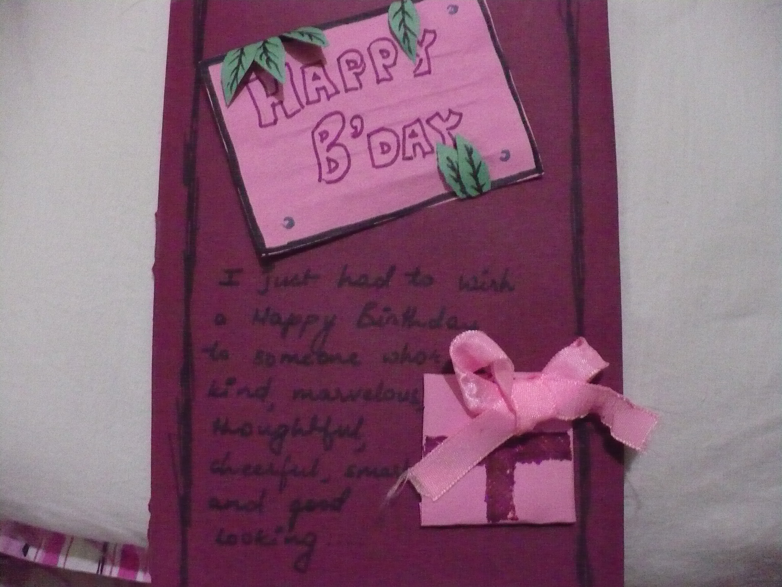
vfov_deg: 38.7
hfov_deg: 50.1
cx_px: 391
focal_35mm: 37
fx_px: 836
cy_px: 294
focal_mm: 6.1
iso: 1250
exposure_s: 1/25
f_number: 2.8
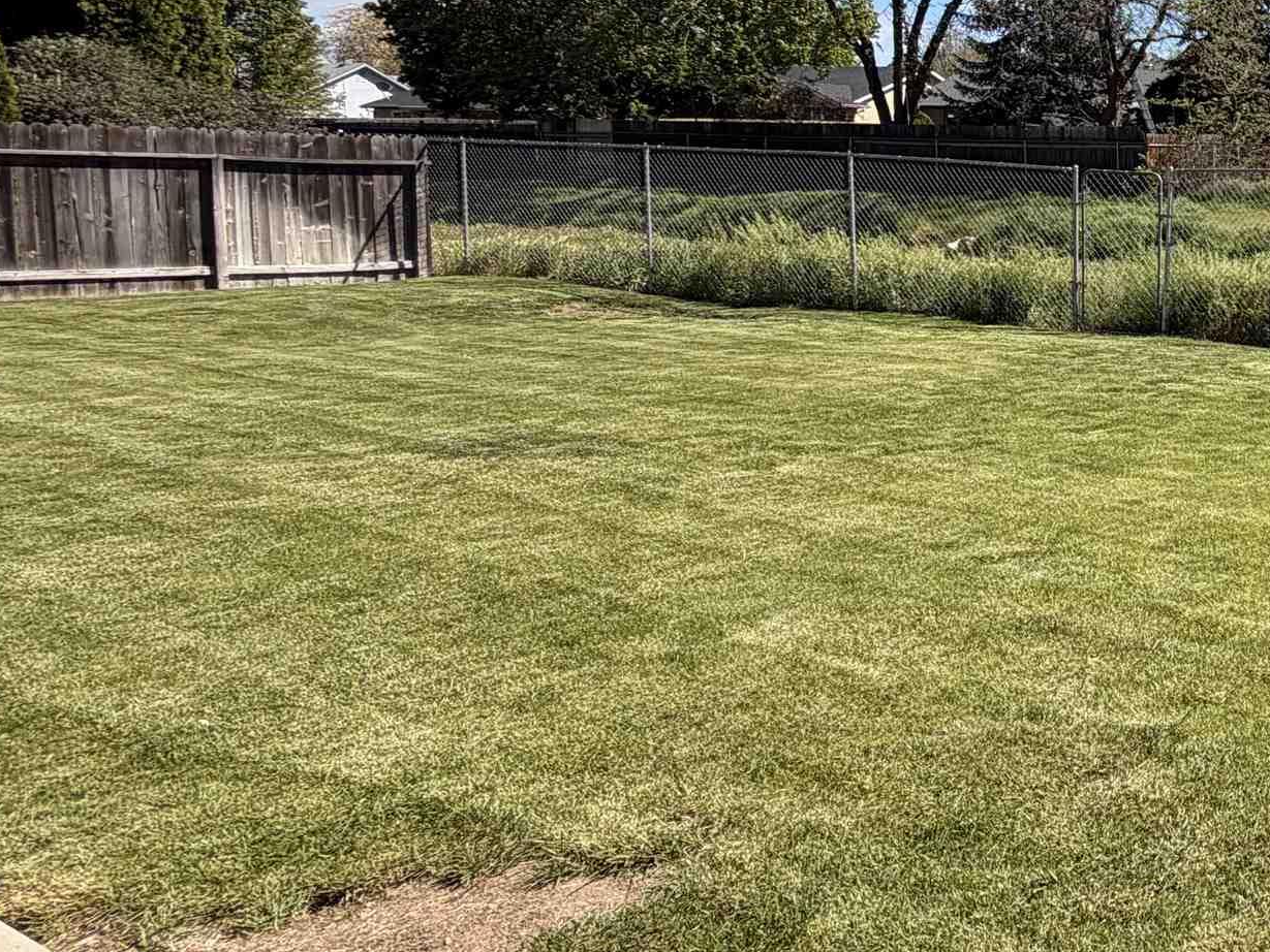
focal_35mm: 35
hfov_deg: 37.9
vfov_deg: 39.8
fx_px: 1284
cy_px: 258
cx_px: 1558
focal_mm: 2.22
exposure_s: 1/830
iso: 20
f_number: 2.2
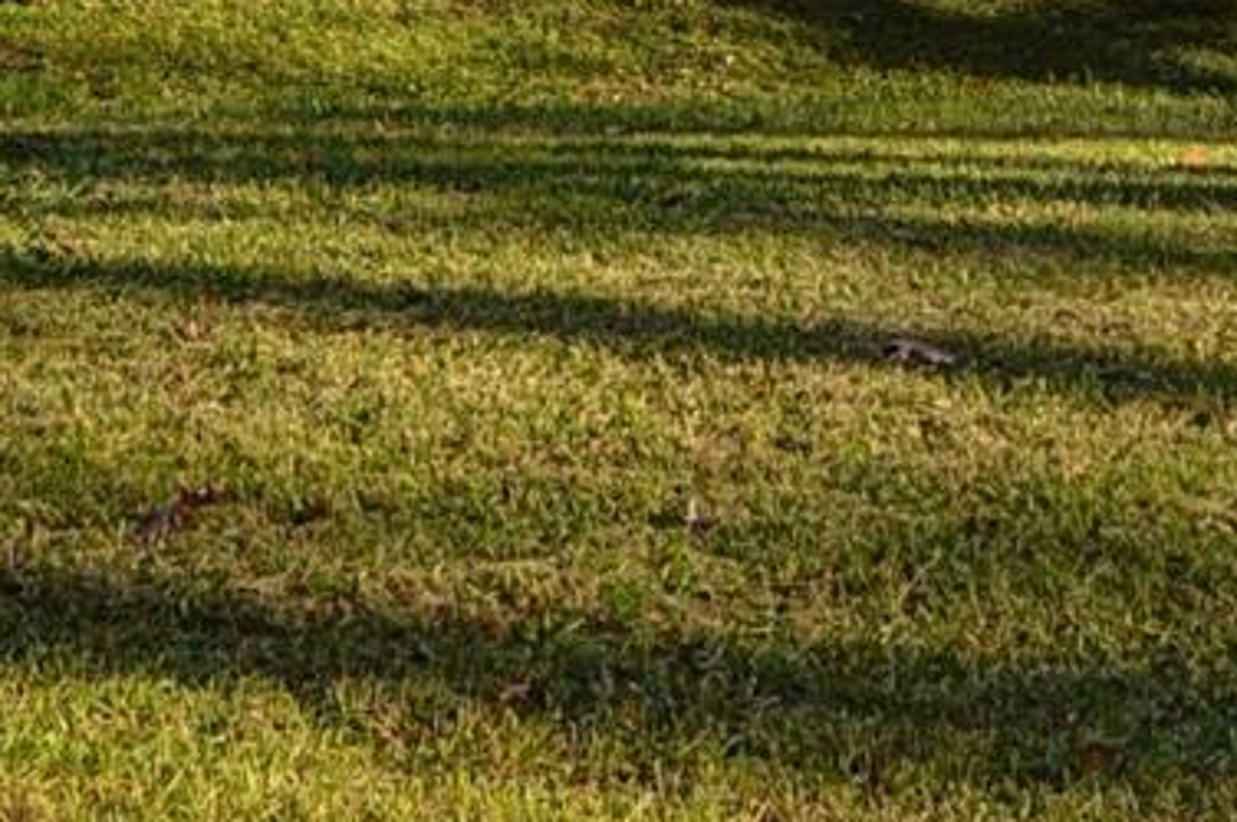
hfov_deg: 10.5
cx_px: 520
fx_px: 6729
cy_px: -931
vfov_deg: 6.7
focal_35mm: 196
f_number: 10
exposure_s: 1/500
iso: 400
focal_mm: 24
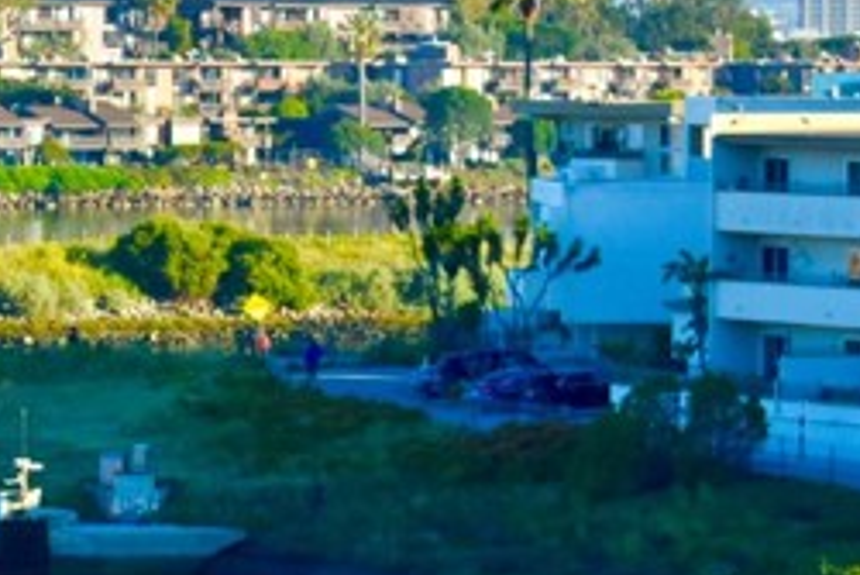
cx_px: -114
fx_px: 6430
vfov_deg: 5.1
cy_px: 446
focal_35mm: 269
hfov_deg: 7.6
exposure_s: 1/1000
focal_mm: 70
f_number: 8
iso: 640
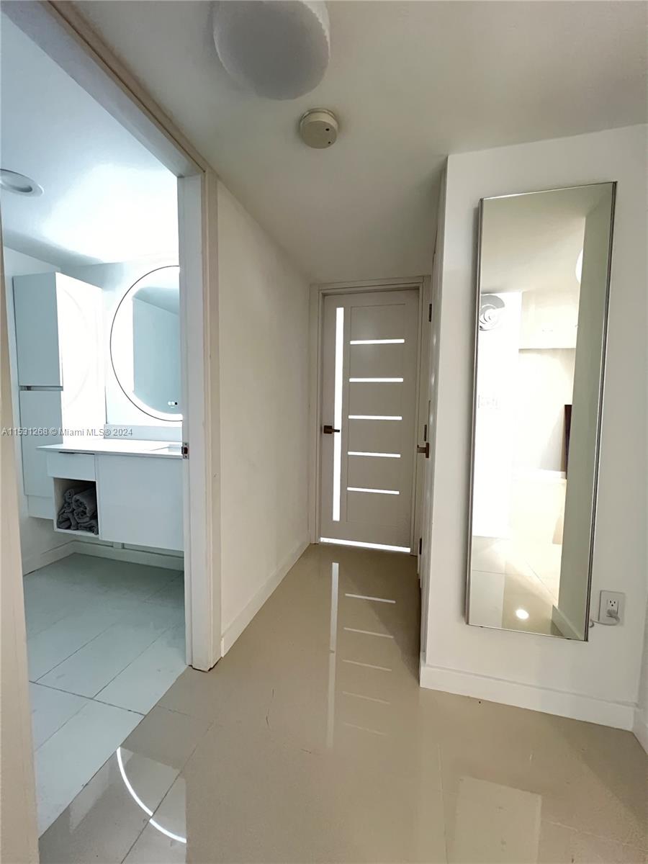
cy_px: 432
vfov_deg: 106.2
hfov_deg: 89.9
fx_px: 324
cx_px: 324
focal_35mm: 13
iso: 1000
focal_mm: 1.57
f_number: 1.8
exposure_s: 1/60
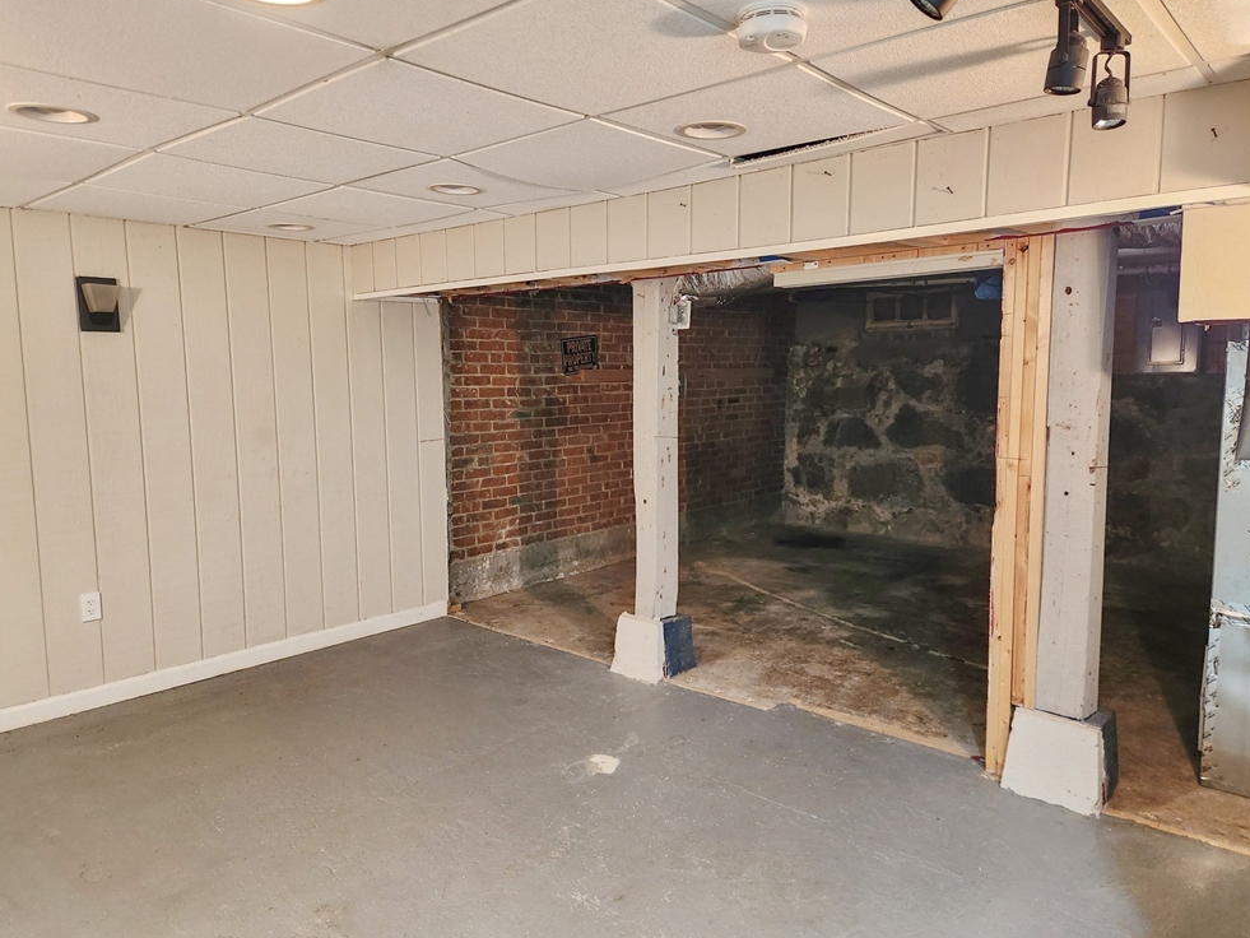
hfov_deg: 71.6
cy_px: 480
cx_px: 622
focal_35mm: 24
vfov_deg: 56.8
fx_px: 867
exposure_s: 1/30
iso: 500
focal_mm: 5.4
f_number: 1.8
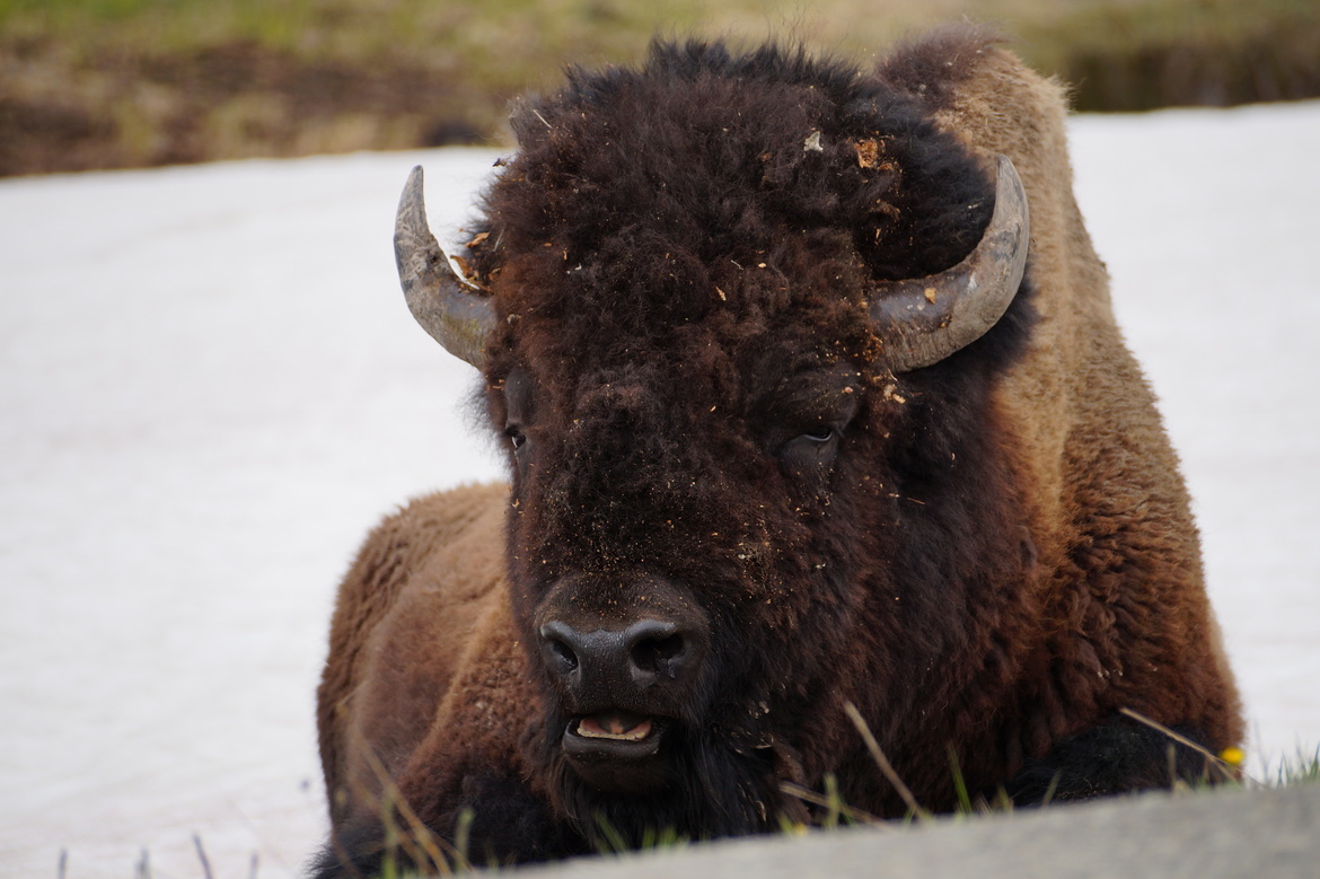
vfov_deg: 4.6
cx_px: 660
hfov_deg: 6.9
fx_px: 10995
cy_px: 440
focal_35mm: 300
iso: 100
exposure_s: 1/320
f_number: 5
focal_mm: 200
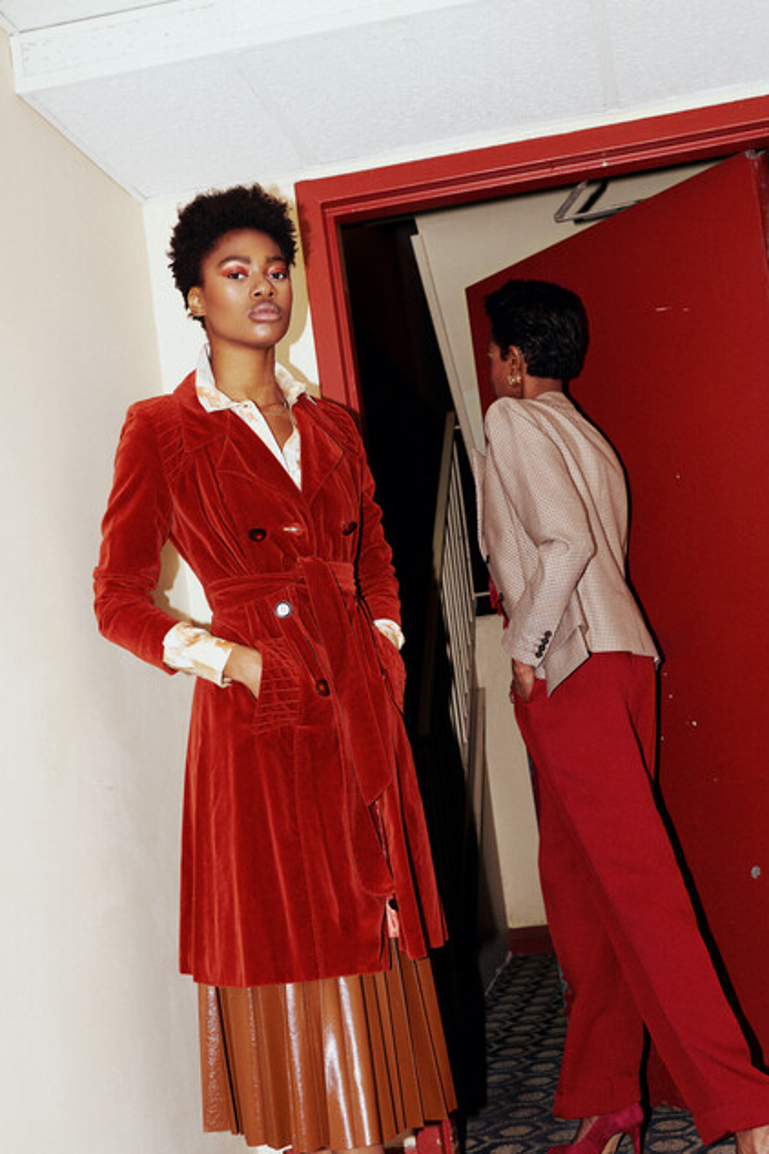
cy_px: 711
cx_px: 475
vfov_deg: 41.7
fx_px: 1506
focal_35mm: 47
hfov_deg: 28.6
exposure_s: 1/160
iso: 200
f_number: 5.6
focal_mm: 35
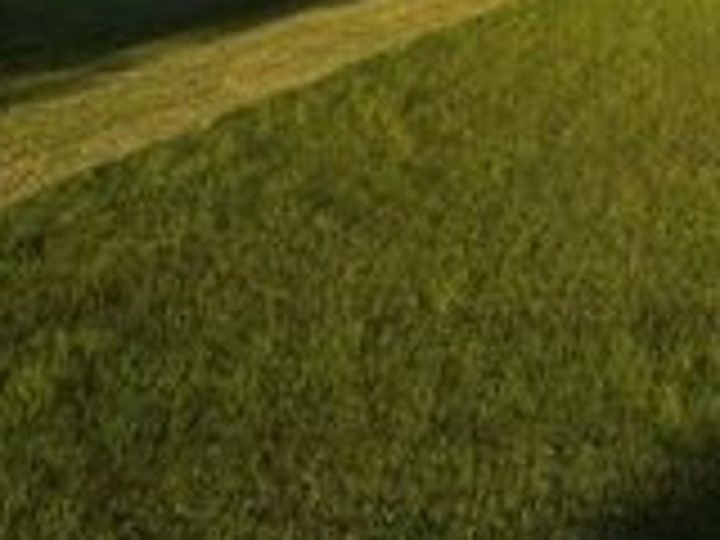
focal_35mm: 75
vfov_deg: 17.8
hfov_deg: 22.2
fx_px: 1560
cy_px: -245
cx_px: 1026
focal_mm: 6.72
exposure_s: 1/1600
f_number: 1.7
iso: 100
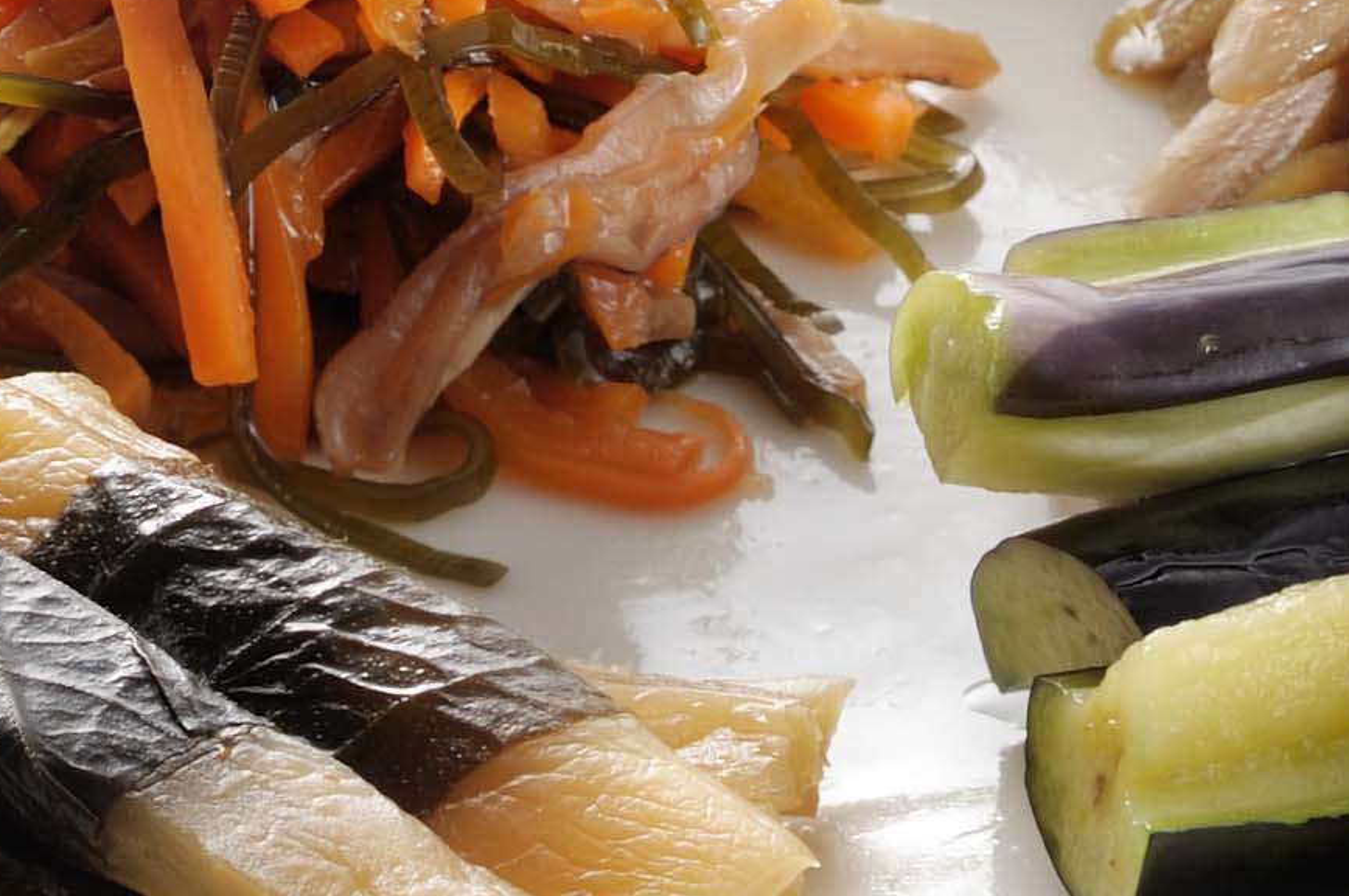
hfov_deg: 4.9
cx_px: 474
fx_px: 15611
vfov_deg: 3.3
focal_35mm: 417
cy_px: -346
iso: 200
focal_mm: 85
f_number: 11
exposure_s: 1/100
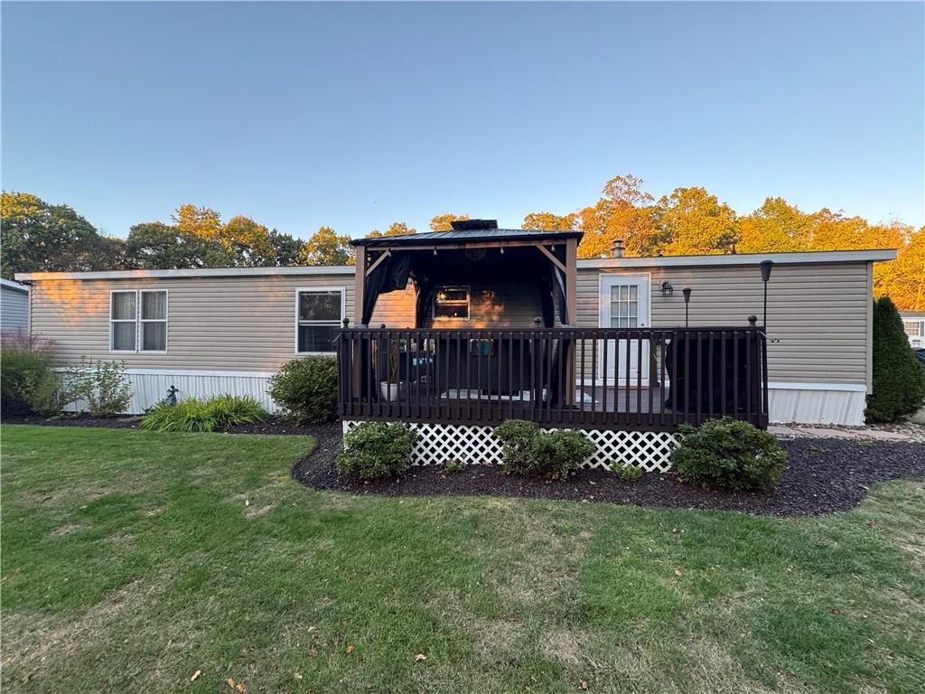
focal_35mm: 14
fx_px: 374
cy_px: 347
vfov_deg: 85.7
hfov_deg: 102.1
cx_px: 462
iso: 100
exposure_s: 1/99
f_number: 2.2
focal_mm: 2.22
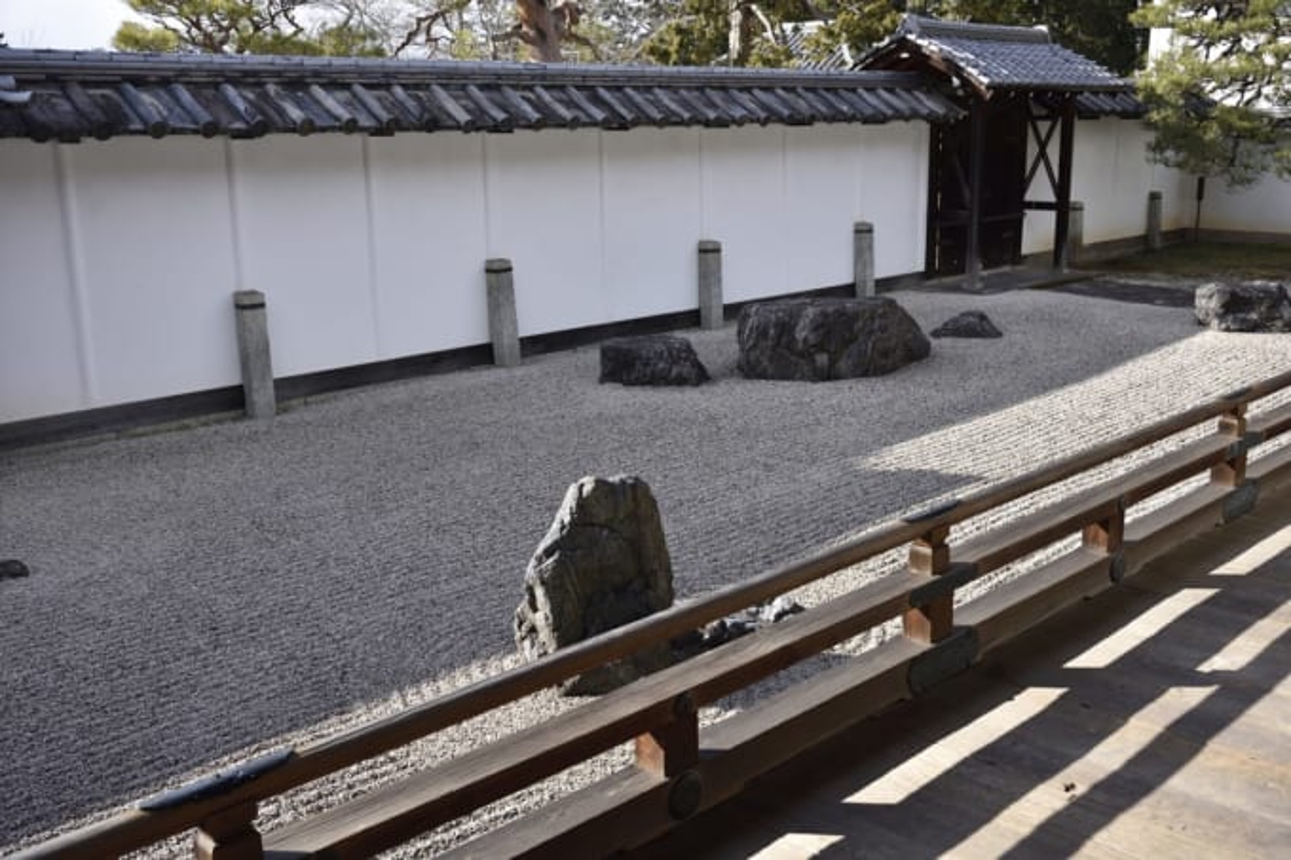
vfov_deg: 37.8
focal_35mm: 35
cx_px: 646
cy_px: 430
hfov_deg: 54.4
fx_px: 1255
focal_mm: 35
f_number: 7.1
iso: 200
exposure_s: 1/250
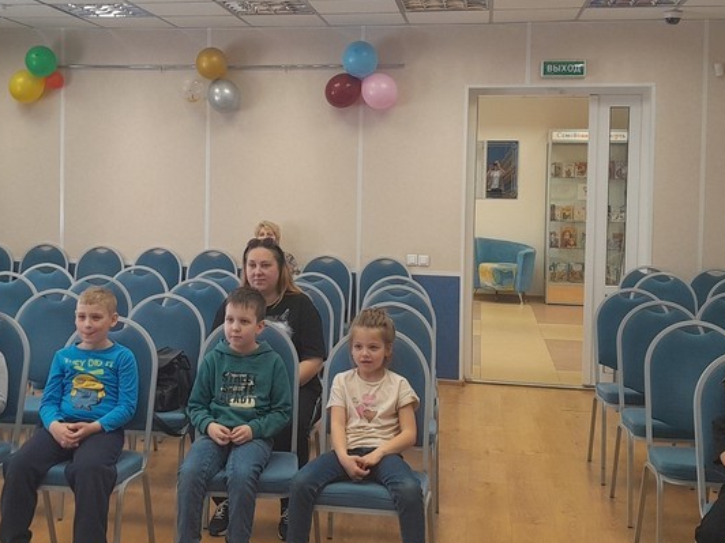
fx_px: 1089
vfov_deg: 28.0
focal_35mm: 52
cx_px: 286
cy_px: 211
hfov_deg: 36.7
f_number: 1.8
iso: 64
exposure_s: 1/50
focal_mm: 4
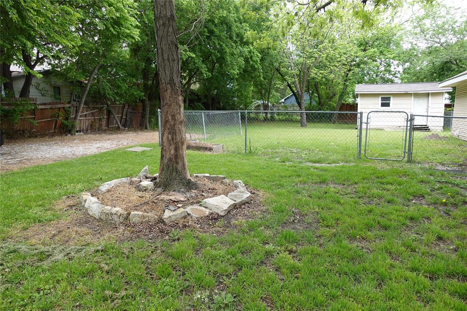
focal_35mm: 24
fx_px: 311
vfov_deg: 53.1
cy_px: 156
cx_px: 234
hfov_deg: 73.8
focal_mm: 9.4
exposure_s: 1/80
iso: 125
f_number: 2.8
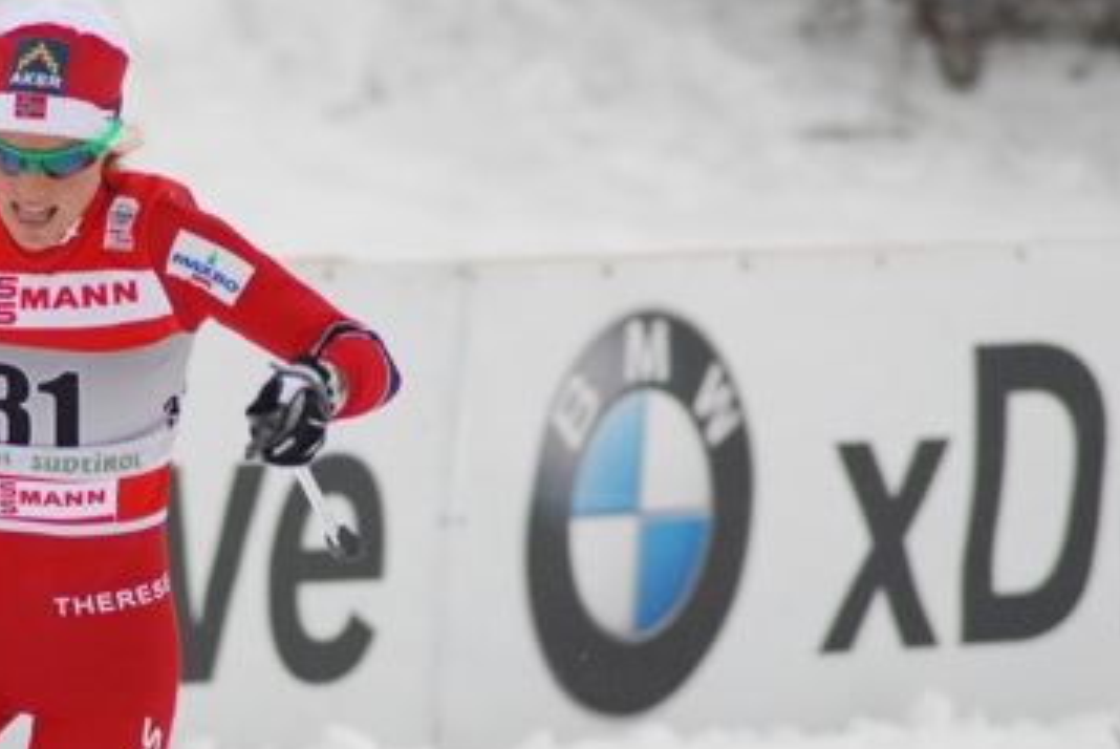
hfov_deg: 2.9
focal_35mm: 707
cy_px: 475
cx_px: 245
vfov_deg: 1.9
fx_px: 22013
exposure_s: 1/2000
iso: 1600
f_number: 7.1
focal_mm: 300
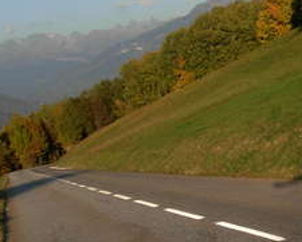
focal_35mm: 99
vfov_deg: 15.5
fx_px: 885
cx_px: 352
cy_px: 138
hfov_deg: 18.5
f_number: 4.9
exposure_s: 1/418
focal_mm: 6.3
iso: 79
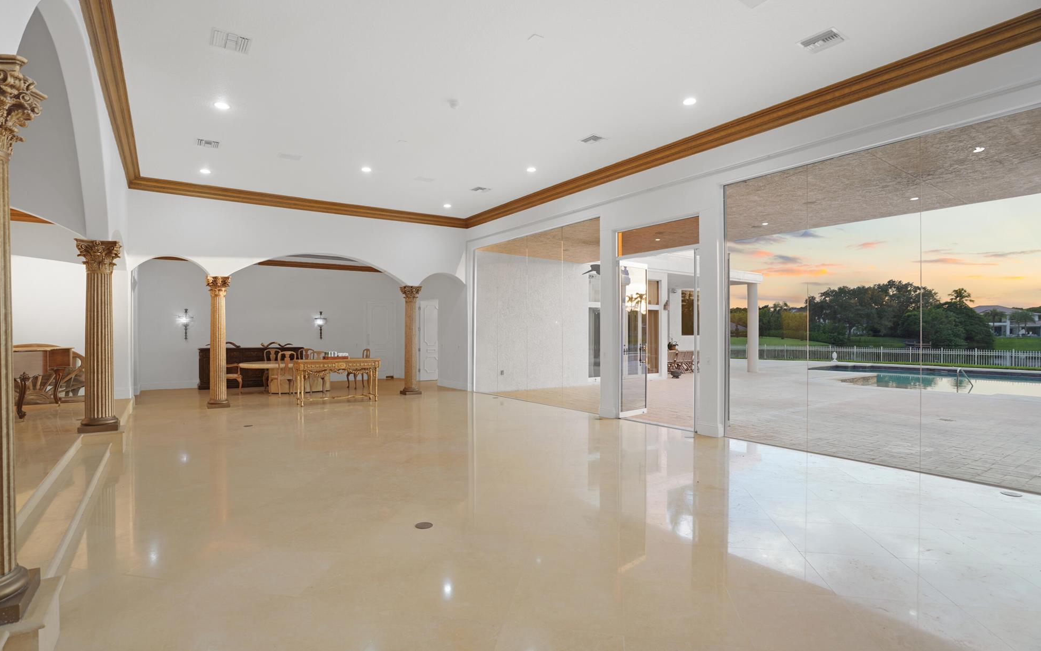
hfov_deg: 94.3
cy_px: 328
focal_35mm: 17
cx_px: 506
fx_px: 482
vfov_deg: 68.0
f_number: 5
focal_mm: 16
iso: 100
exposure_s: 1/20
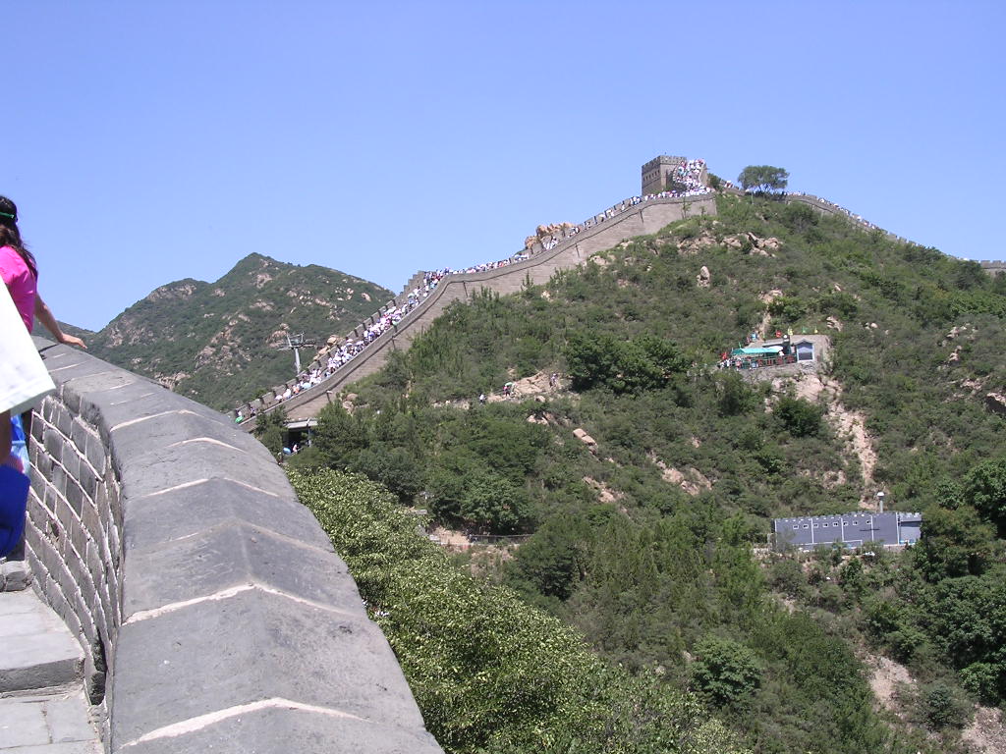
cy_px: 377
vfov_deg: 37.7
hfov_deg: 49.0
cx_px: 503
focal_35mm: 38
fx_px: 1104
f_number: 5.6
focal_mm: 5.8
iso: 100
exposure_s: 1/200
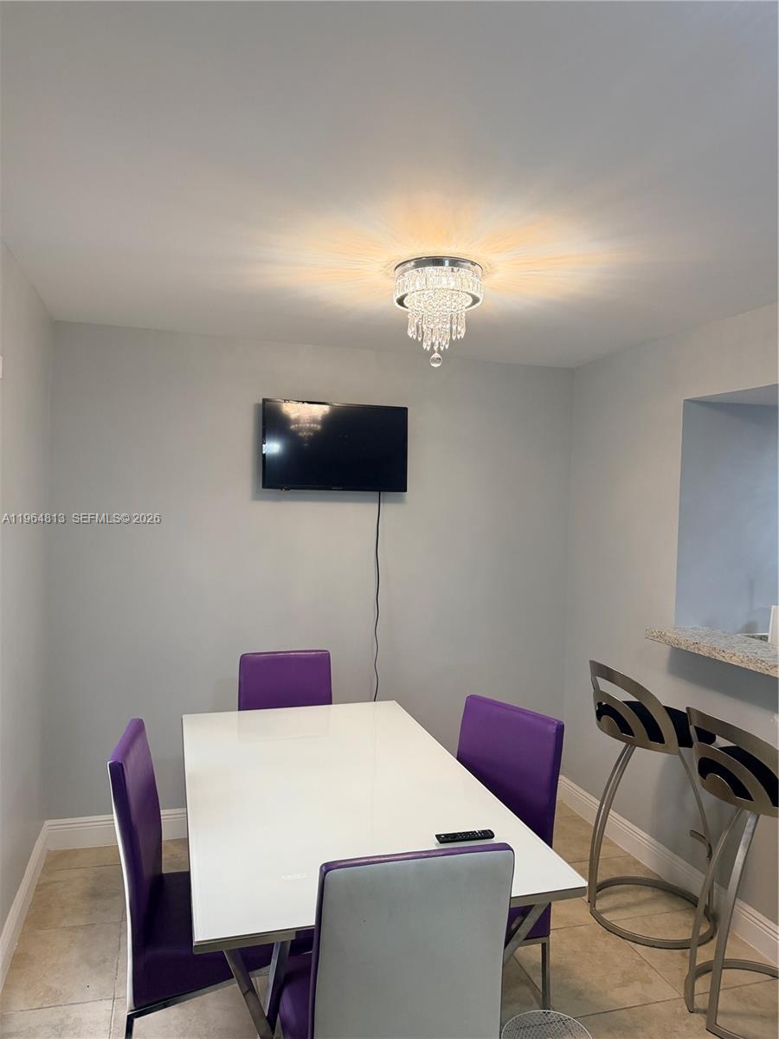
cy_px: 520
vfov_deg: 71.6
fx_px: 720
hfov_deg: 56.8
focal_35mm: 24
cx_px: 390
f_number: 1.78
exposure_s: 1/116
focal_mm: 6.76
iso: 200
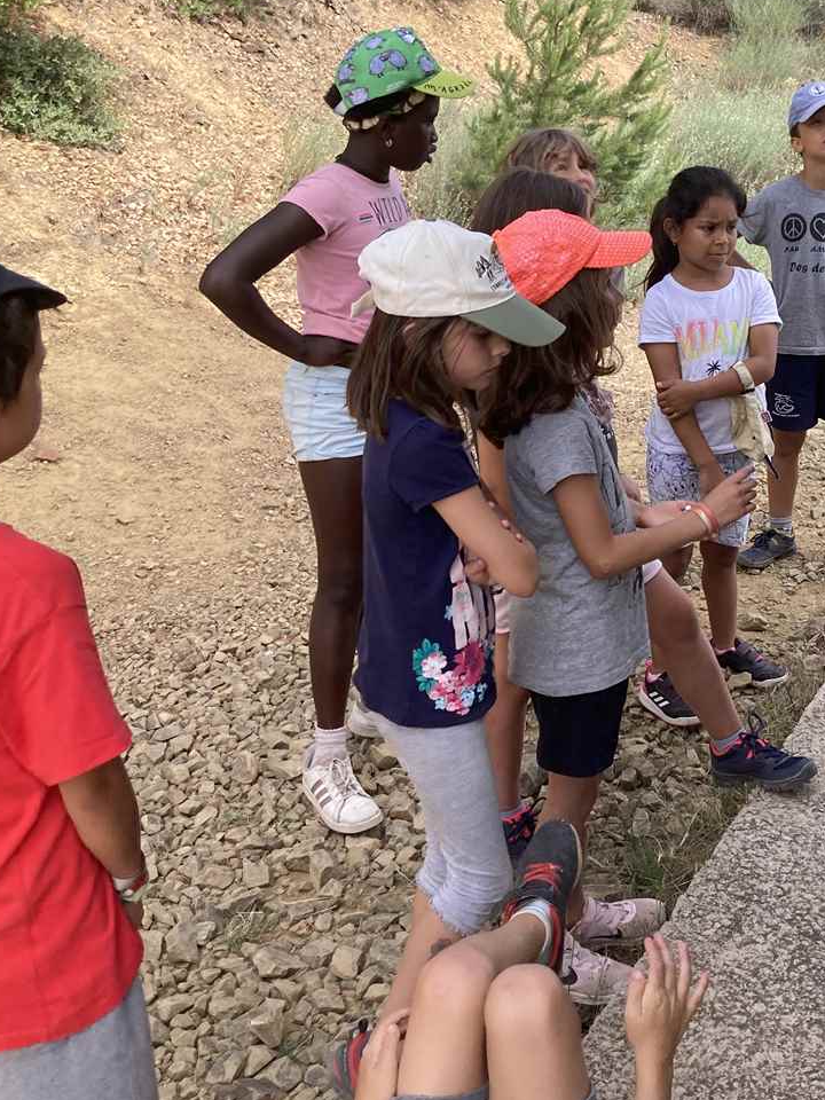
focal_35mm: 47
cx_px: 604
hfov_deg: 30.4
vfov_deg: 40.2
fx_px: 1494
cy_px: 434
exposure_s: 1/1000
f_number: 1.8
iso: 40
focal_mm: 3.99
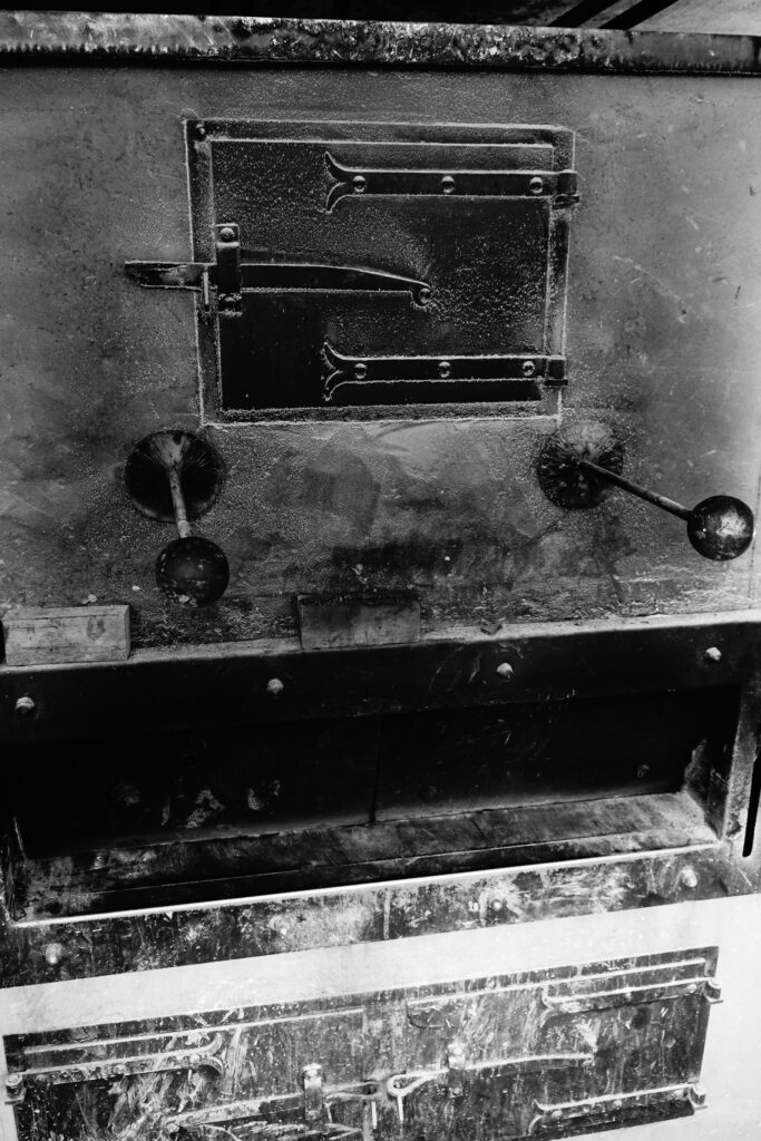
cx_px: 380
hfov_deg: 42.3
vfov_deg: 60.3
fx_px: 983
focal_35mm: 31
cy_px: 570
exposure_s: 1/40
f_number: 2.5
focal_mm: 11.45
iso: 320
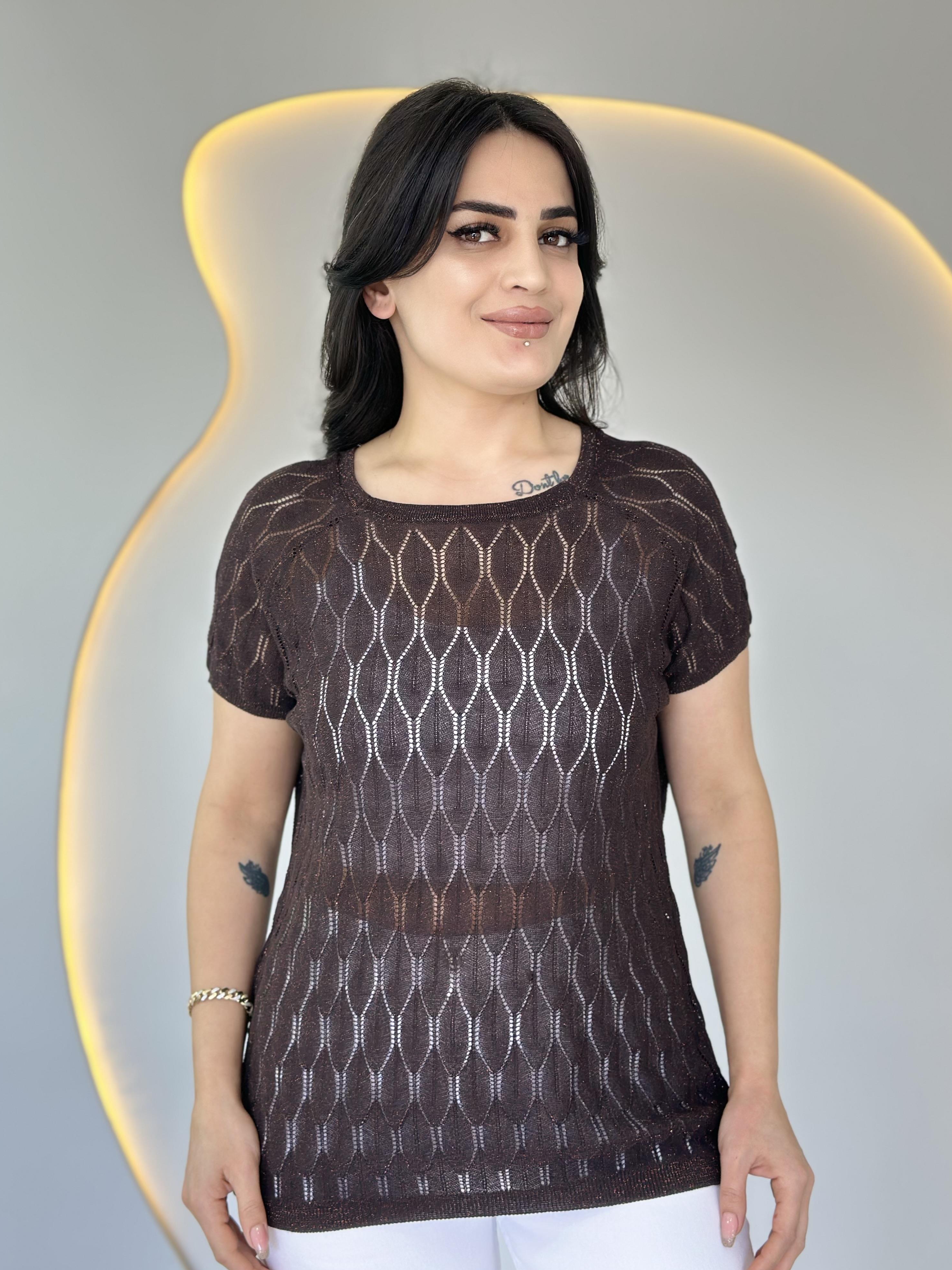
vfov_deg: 38.9
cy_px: 635
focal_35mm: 49
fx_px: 1797
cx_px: 479
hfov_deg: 29.7
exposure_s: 1/100
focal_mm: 6.86
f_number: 1.78
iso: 64
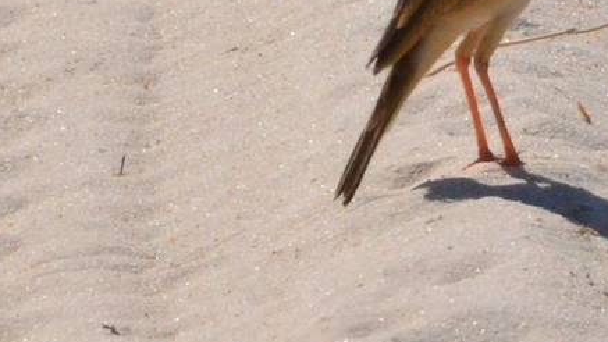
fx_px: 46278
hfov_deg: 0.8
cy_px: -213
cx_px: 911
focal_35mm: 2870
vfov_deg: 0.4
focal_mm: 500
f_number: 16
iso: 2500
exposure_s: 1/4000
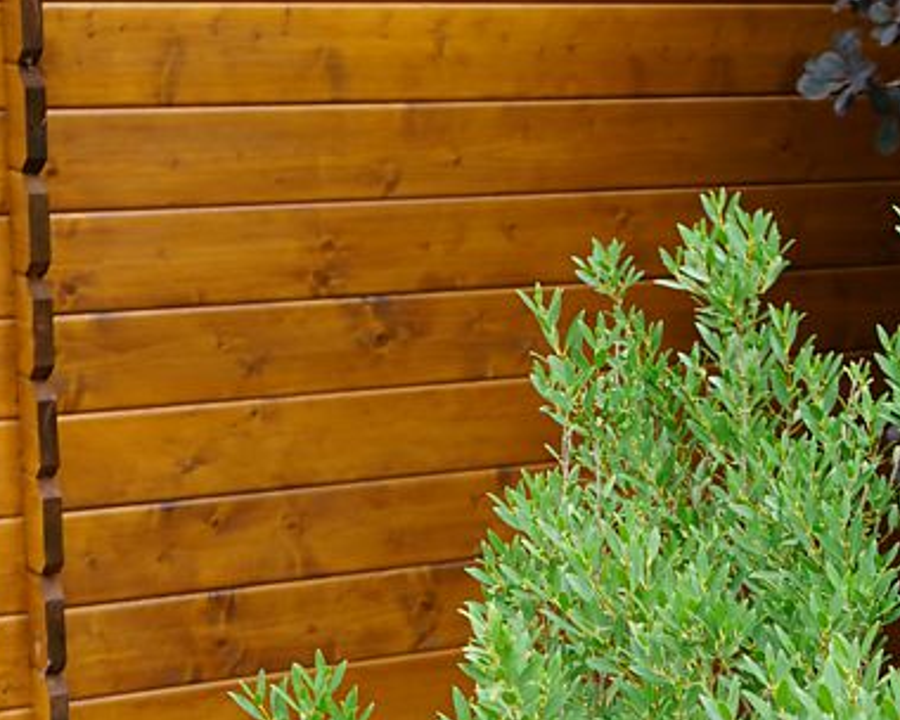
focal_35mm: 107
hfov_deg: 17.3
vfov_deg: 14.1
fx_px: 2850
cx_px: 990
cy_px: 803
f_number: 5
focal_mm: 34
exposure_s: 1/60
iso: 100
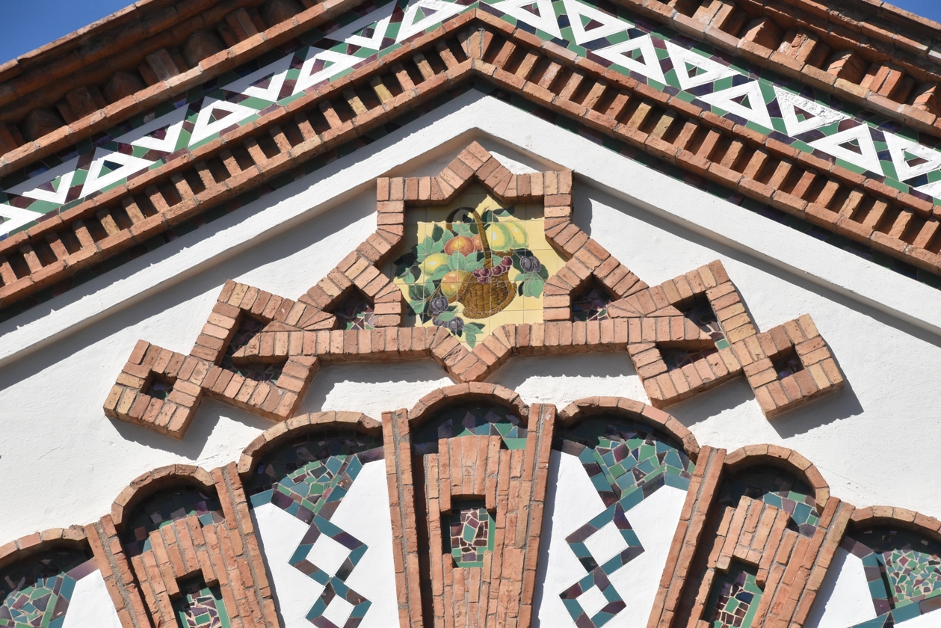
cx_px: 470
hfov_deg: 10.5
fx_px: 5098
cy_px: 314
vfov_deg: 7.0
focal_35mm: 195
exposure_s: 1/2000
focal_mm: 130
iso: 1600
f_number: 11
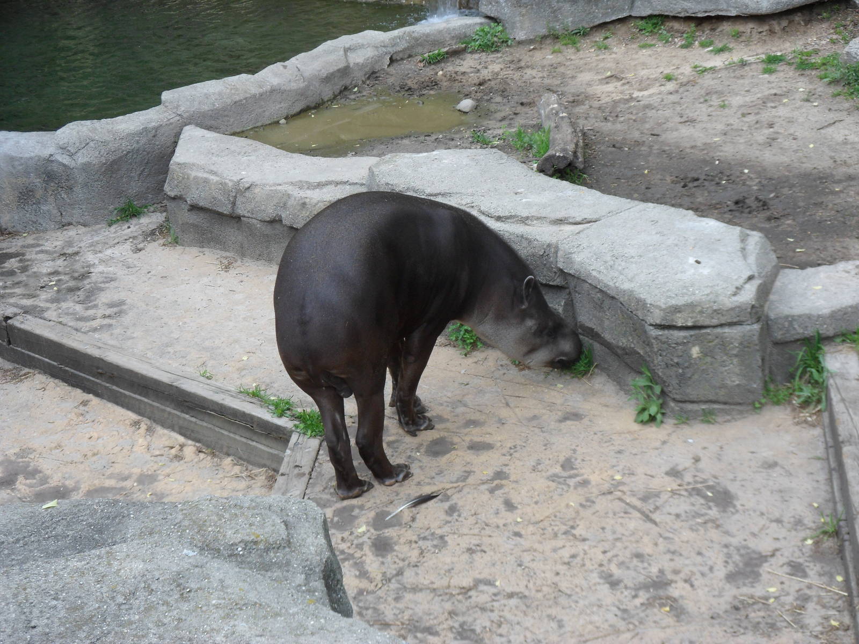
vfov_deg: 21.6
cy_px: 322
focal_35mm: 68
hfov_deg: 28.6
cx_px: 430
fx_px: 1687
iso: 80
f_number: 4.7
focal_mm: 10.6
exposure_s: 1/125
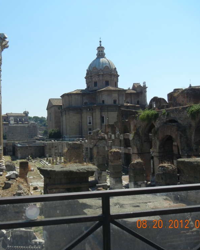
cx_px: 71
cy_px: 123
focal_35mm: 40
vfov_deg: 45.8
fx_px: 296
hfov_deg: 37.0
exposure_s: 1/370
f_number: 7
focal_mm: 5.4
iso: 160
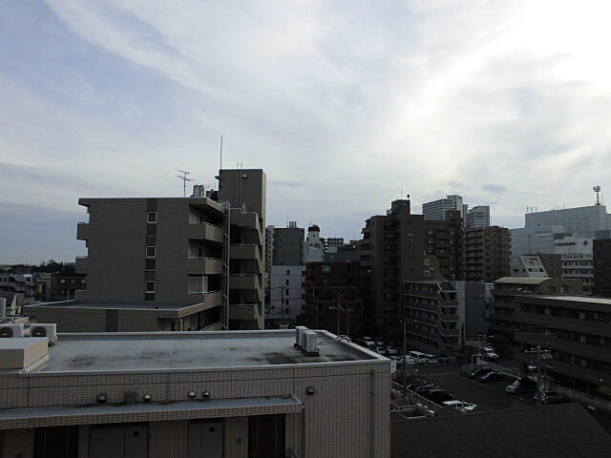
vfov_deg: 53.1
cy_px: 229
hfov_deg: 67.3
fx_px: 459
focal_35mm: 26
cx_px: 306
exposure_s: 1/640
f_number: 3.5
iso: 100
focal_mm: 4.6
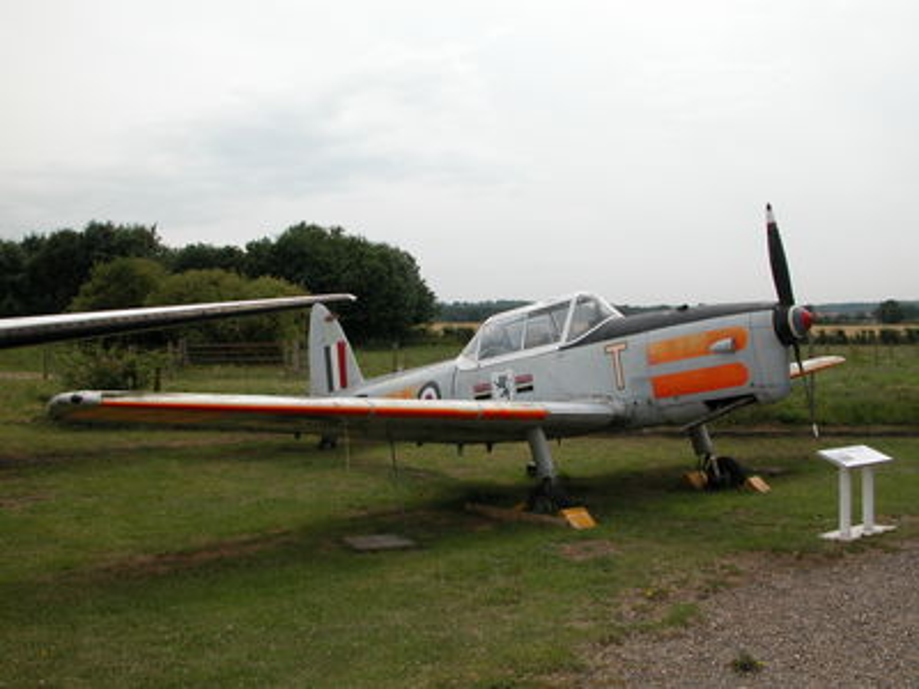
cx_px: 460
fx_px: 929
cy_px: 344
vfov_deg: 40.7
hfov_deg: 52.6
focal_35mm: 35
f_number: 7.1
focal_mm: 8.9
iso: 100
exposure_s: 1/322
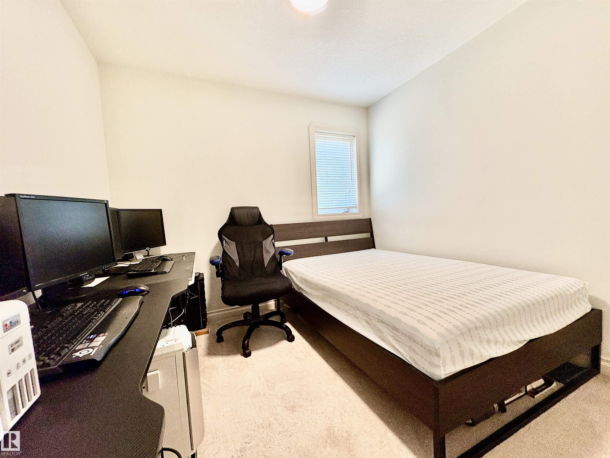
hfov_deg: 102.1
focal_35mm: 14
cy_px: 229
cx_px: 305
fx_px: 247
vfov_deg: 85.7
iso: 250
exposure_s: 1/120
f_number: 2.2
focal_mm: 2.22
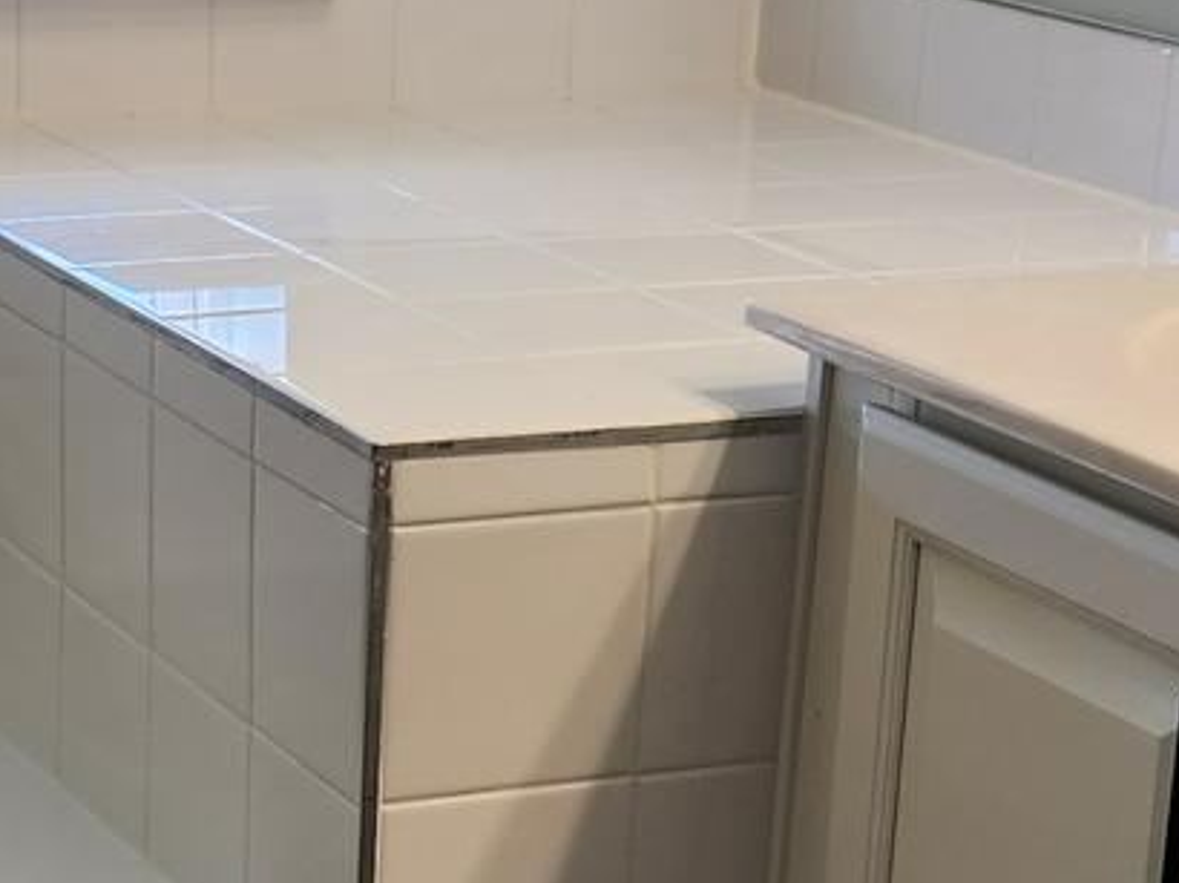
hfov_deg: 17.0
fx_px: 3915
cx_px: 181
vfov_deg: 12.7
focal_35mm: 115
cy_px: 860
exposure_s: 1/120
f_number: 1.8
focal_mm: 5.4
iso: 64
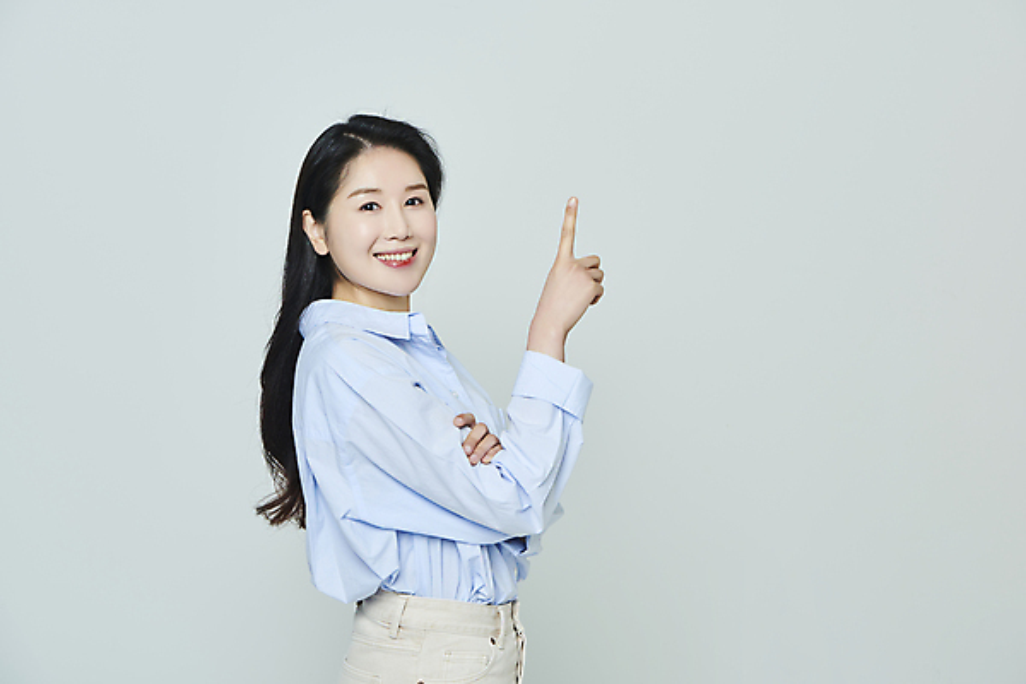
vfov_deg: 19.5
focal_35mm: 70
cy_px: 342
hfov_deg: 28.8
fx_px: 1995
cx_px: 513
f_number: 11
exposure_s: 1/125
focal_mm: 70
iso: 100
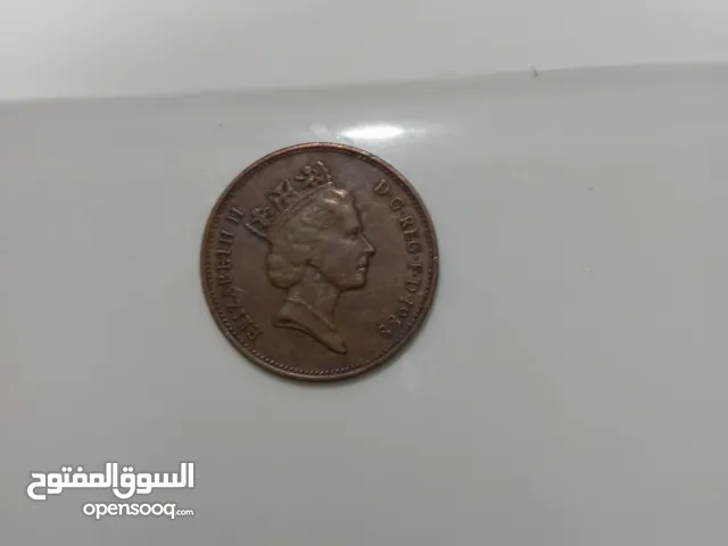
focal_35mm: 28
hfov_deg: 63.4
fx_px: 589
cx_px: 364
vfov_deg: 49.7
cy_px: 273
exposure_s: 1/20
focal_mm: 4.22
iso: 821
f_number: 1.8
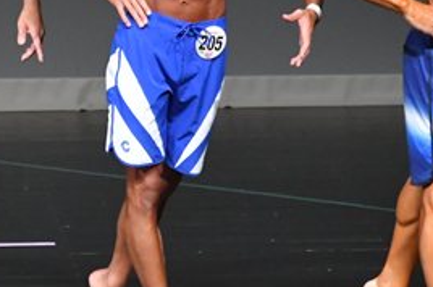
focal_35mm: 781
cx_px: -170
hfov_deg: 2.6
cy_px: 19
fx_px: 9382
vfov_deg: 1.8
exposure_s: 1/400
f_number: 5.6
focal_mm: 180
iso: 5000
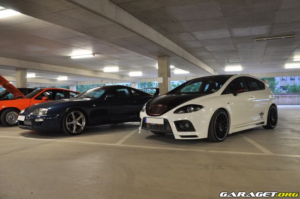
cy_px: 100
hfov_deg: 67.4
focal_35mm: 27
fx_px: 225
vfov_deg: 47.8
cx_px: 150
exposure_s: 1/15
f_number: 4
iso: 500
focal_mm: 18
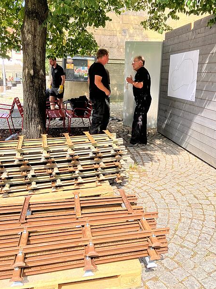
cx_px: 110
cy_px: 141
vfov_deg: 61.7
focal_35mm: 29
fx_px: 241
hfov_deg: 48.2
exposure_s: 1/476
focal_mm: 3.99
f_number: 1.8
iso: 32
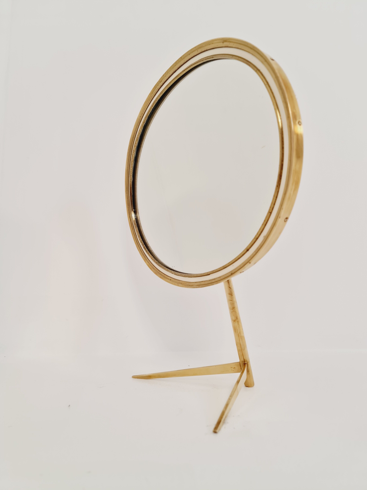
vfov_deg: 69.4
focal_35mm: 25
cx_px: 184
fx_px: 353
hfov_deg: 54.9
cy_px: 245
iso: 50
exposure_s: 1/50
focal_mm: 7
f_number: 1.8
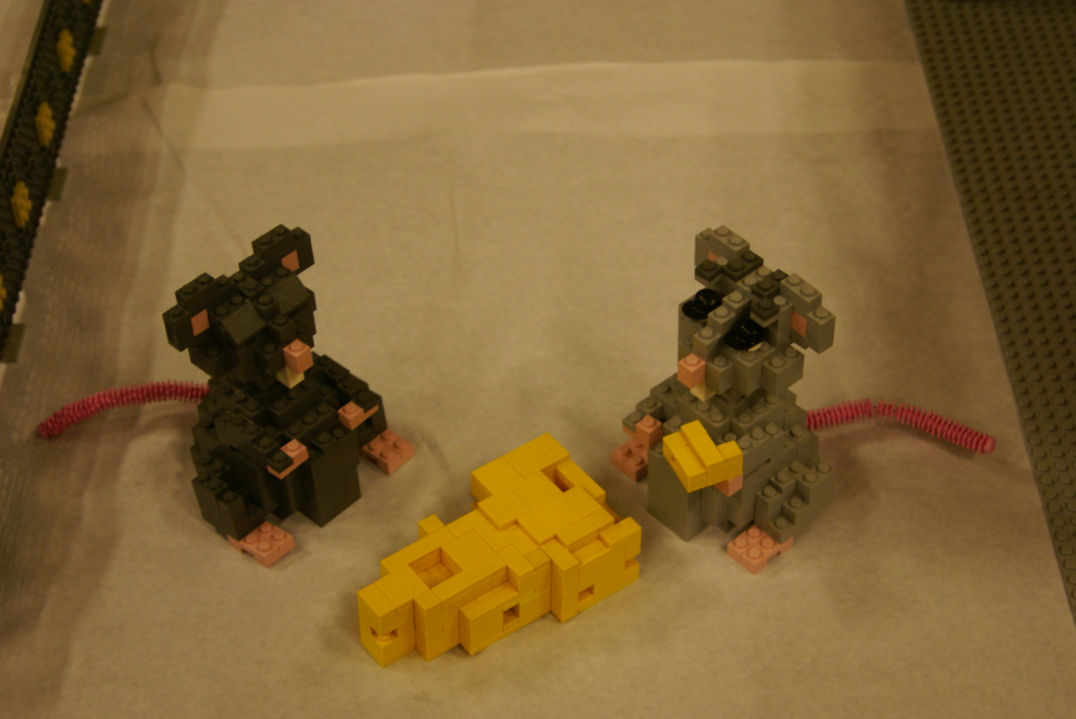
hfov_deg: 29.8
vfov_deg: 20.2
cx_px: 538
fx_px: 2019
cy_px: 360
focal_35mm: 68
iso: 400
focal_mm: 45
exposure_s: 1/30
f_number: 4.5
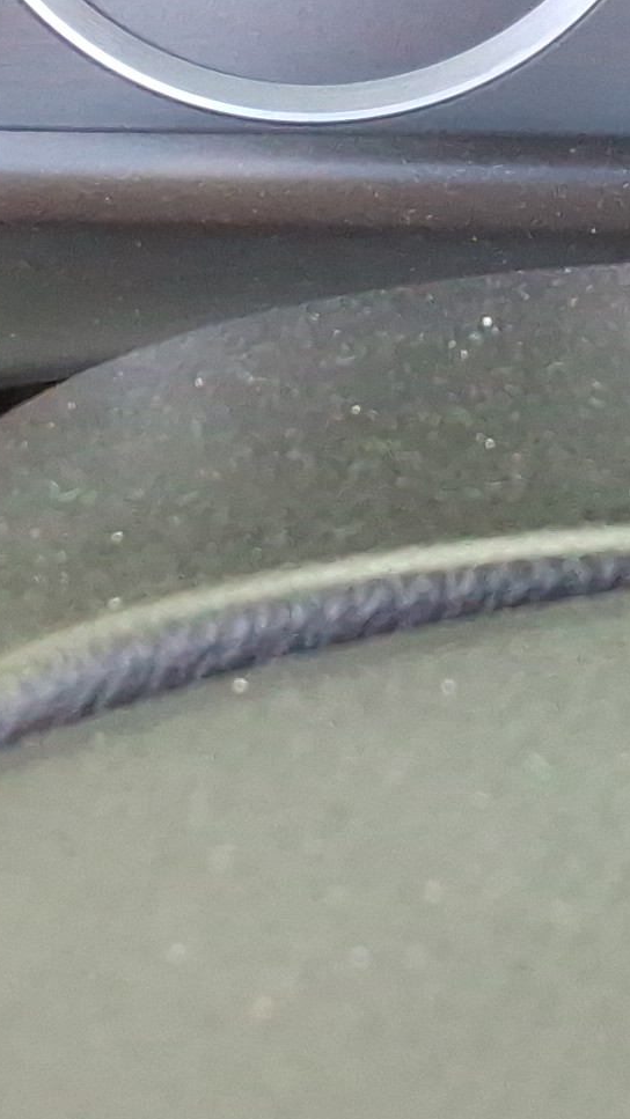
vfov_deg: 19.4
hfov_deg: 11.5
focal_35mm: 103
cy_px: -252
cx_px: 818
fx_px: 3059
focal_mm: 2.91
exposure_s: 1/40
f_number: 1.9
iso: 143
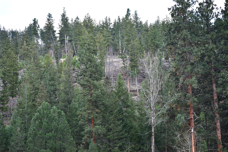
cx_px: 114
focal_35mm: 129
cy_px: 76
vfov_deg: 10.6
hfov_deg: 15.9
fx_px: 817
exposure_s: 1/250
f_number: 4.8
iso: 450
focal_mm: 86
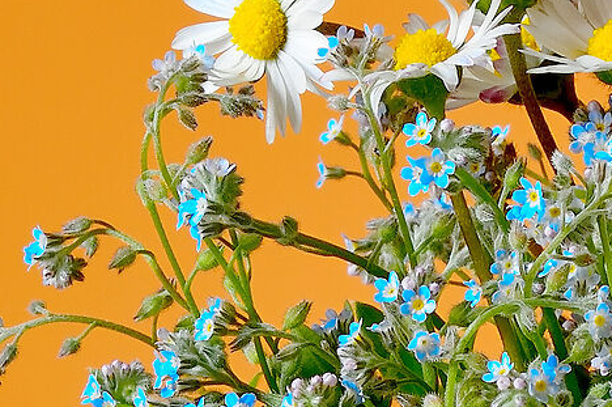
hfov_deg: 3.1
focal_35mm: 661
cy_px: 526
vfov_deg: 2.1
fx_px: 11225
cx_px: 547
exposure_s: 1/4
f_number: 16
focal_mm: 86
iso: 100
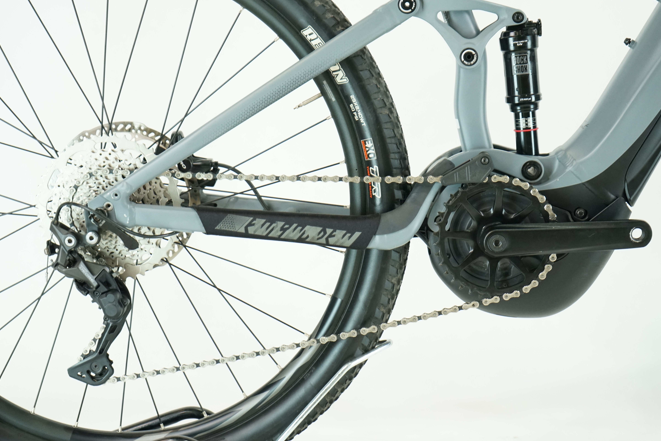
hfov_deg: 27.7
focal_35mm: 73
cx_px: 331
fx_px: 1340
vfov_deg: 18.7
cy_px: 228
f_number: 5.6
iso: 2500
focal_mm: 70
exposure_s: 1/200
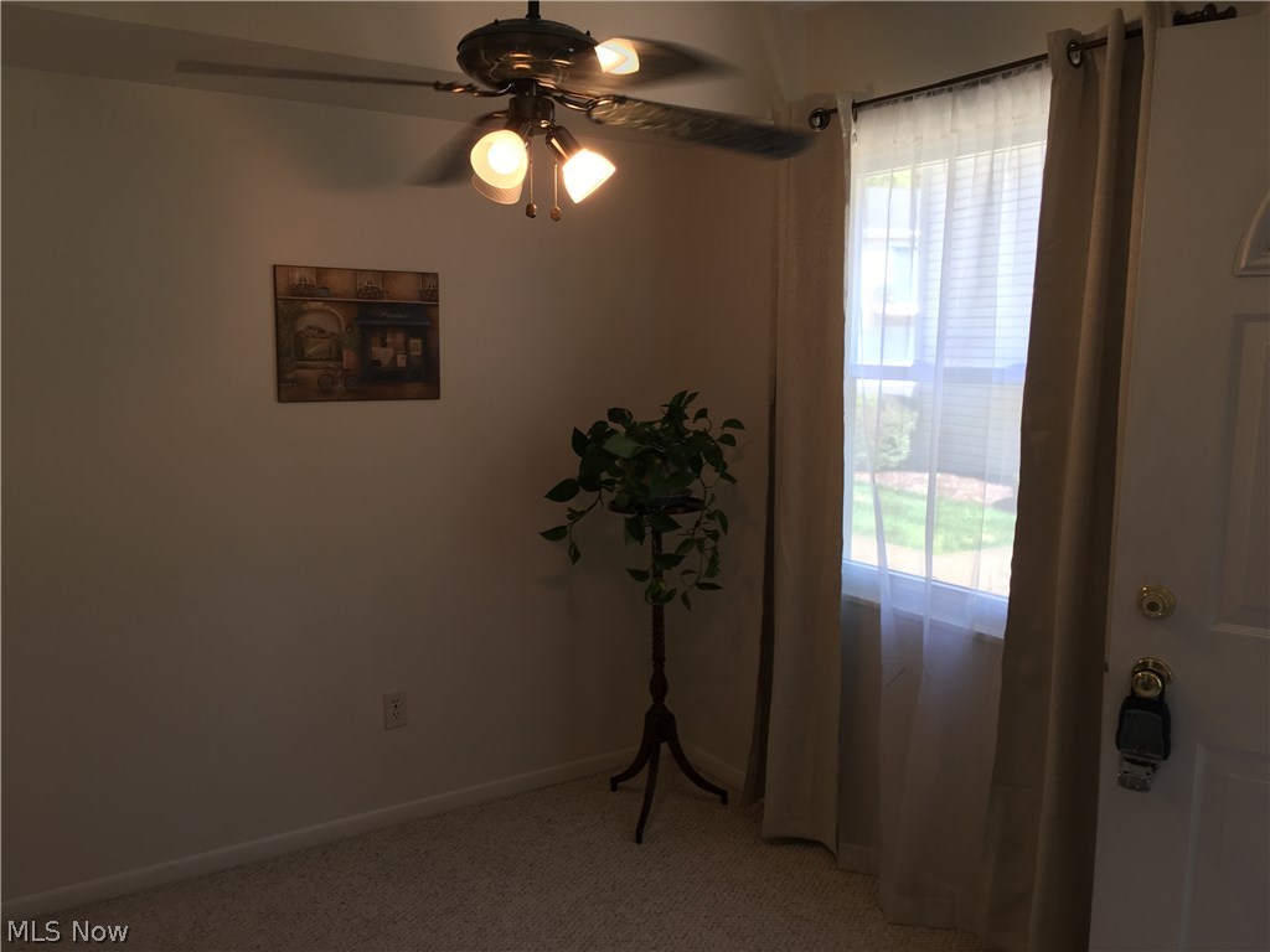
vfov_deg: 48.2
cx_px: 635
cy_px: 476
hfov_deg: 61.7
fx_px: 1064
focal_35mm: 29
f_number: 2.2
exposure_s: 1/40
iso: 25
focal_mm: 4.15
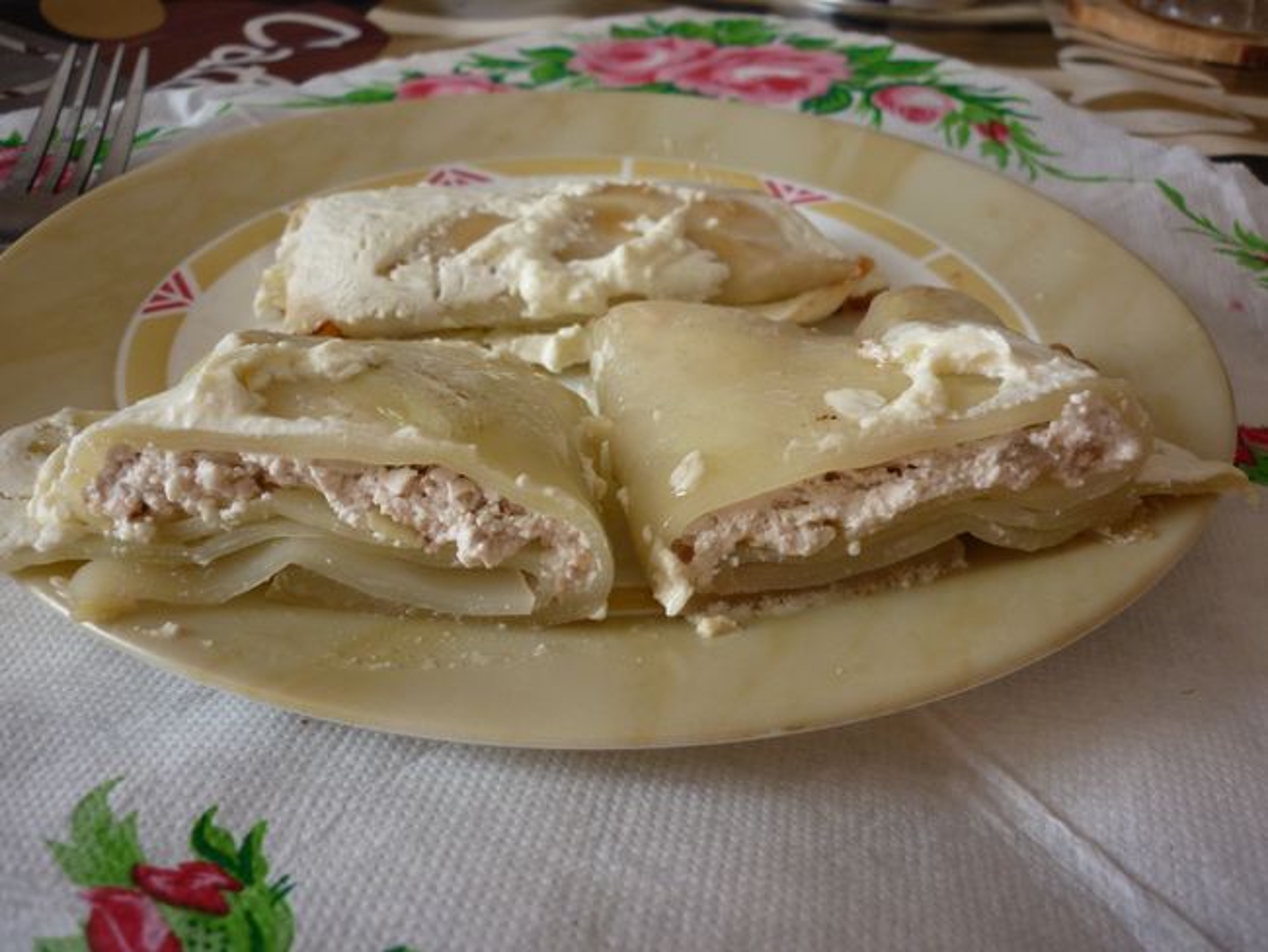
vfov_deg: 43.0
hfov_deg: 55.3
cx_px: 634
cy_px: 476
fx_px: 1209
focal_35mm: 33
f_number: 2.8
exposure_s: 1/40
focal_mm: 5.5
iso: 80
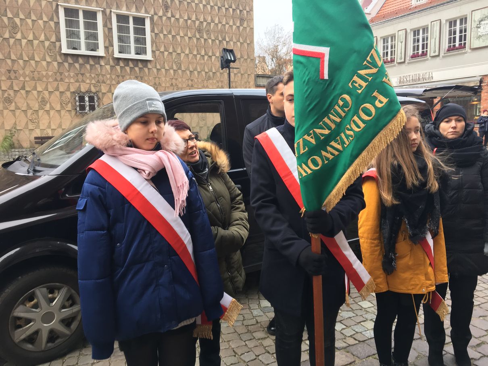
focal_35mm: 29
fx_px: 409
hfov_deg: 61.7
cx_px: 244
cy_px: 183
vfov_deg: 48.2
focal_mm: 4.15
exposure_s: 1/100
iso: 40
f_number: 2.2
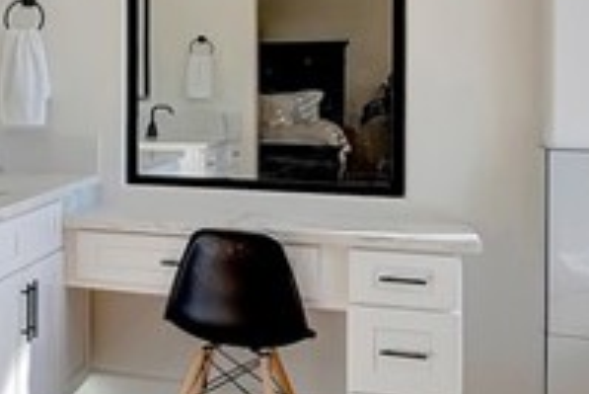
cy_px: 68
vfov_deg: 17.6
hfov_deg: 20.6
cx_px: -391
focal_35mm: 77
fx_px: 1261
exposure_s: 1/125
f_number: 5.6
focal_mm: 10
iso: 100
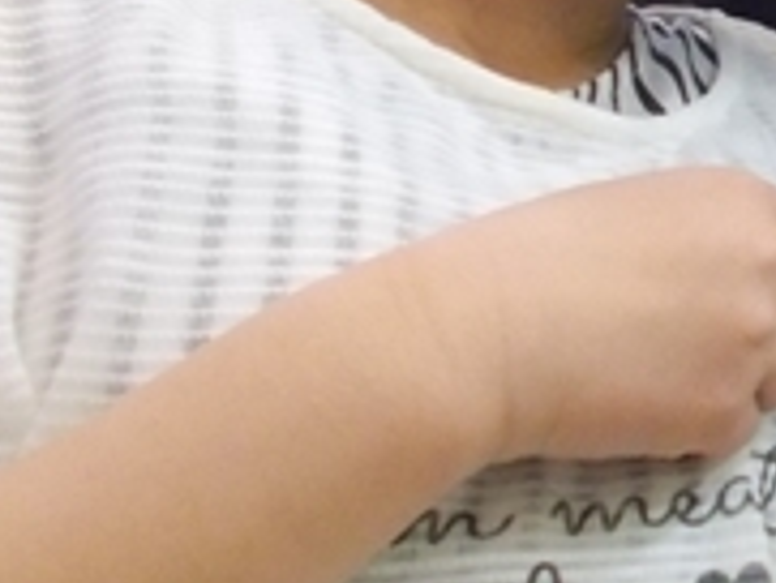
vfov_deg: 16.7
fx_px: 1929
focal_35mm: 86
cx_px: 1170
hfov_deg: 19.7
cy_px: -60
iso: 800
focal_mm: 4.6
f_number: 3.2
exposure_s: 1/125
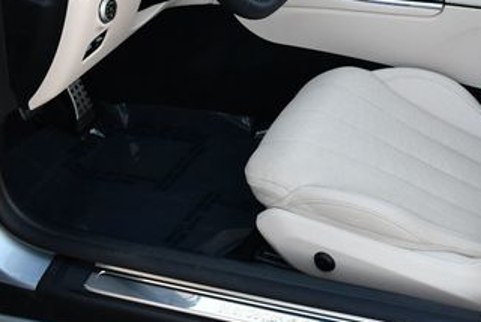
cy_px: 35
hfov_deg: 27.0
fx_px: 963
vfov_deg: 18.7
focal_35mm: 72
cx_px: 442
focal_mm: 18
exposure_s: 1/250
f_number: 4.5
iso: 400
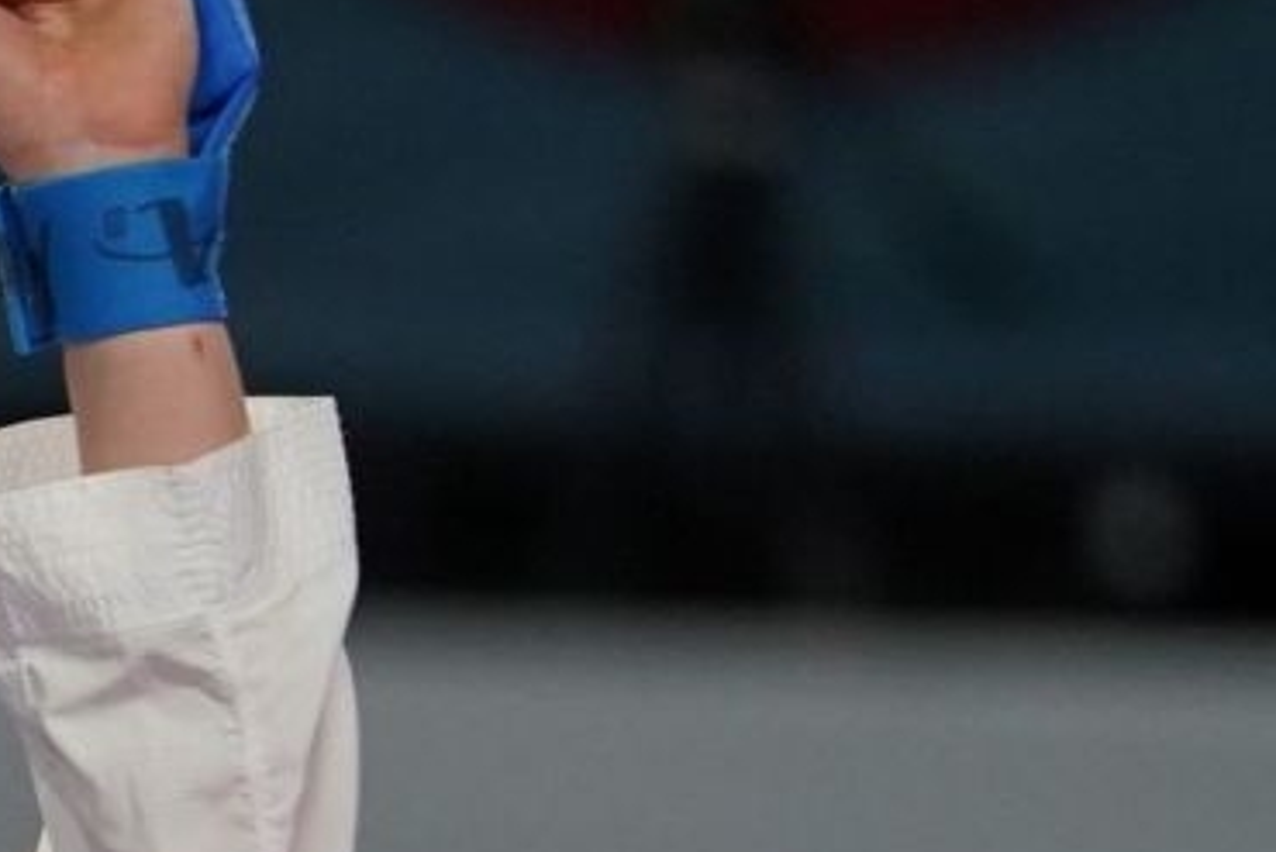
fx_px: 51731
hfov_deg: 1.4
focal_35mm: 1459
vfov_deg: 0.9
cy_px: 1318
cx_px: -586
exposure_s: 1/1000
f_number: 2.8
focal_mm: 200
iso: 1250
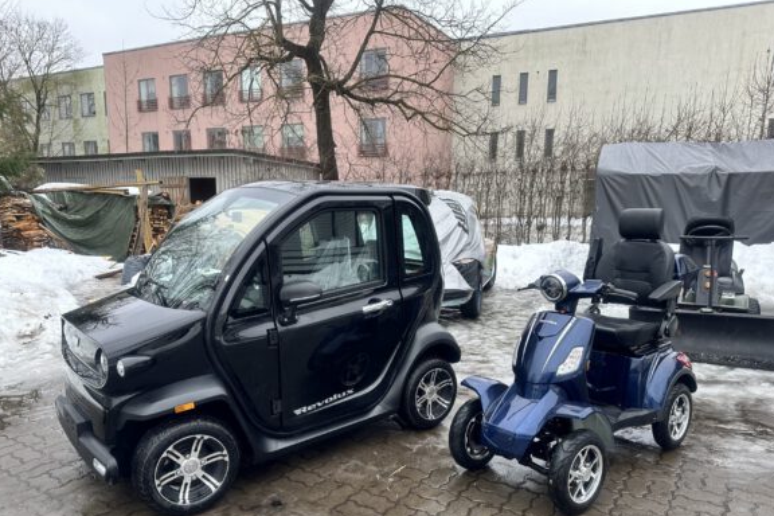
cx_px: 390
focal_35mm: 26
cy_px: 298
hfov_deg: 69.4
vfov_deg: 49.4
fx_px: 559
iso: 64
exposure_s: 1/139
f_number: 1.78
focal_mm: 6.86
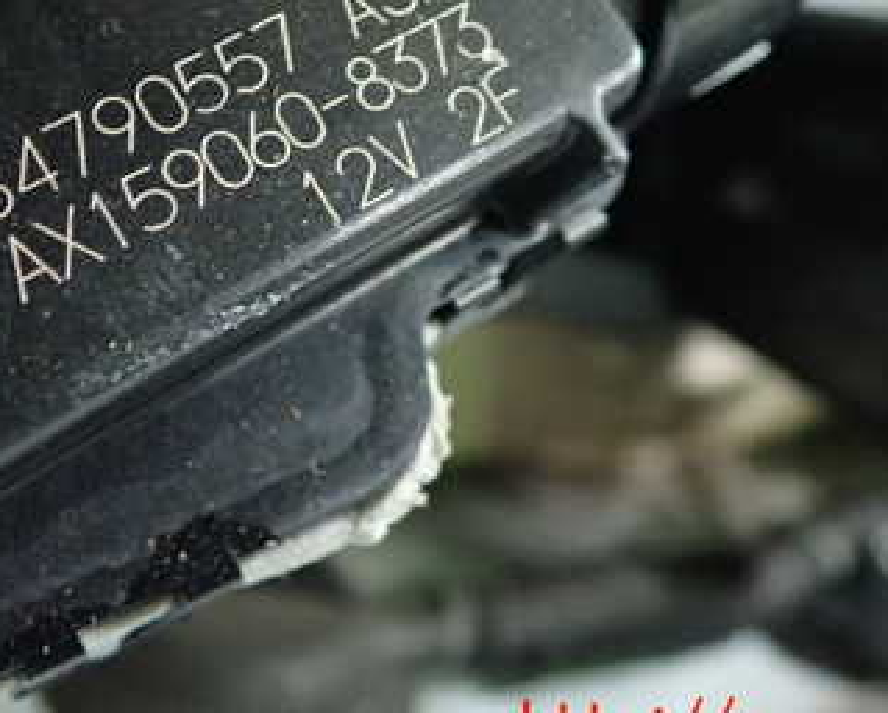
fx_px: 1447
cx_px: 315
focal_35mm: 55
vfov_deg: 27.1
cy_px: 136
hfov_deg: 33.9
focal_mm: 5.4
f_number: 2.3
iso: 800
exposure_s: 1/20
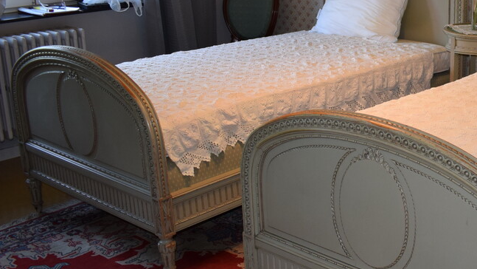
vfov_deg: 21.4
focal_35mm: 56
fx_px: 708
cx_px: 454
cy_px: 125
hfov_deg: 34.5
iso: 450
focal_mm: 18
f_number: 3.5
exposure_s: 1/60
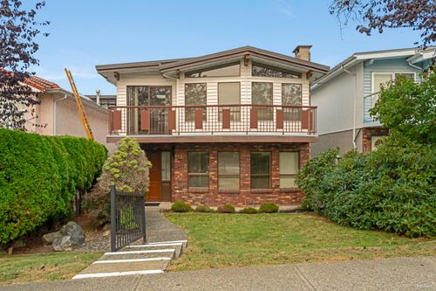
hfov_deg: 73.8
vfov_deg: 53.1
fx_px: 291
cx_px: 218
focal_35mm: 24
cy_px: 146
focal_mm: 24
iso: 100
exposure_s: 1/1250
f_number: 5.6
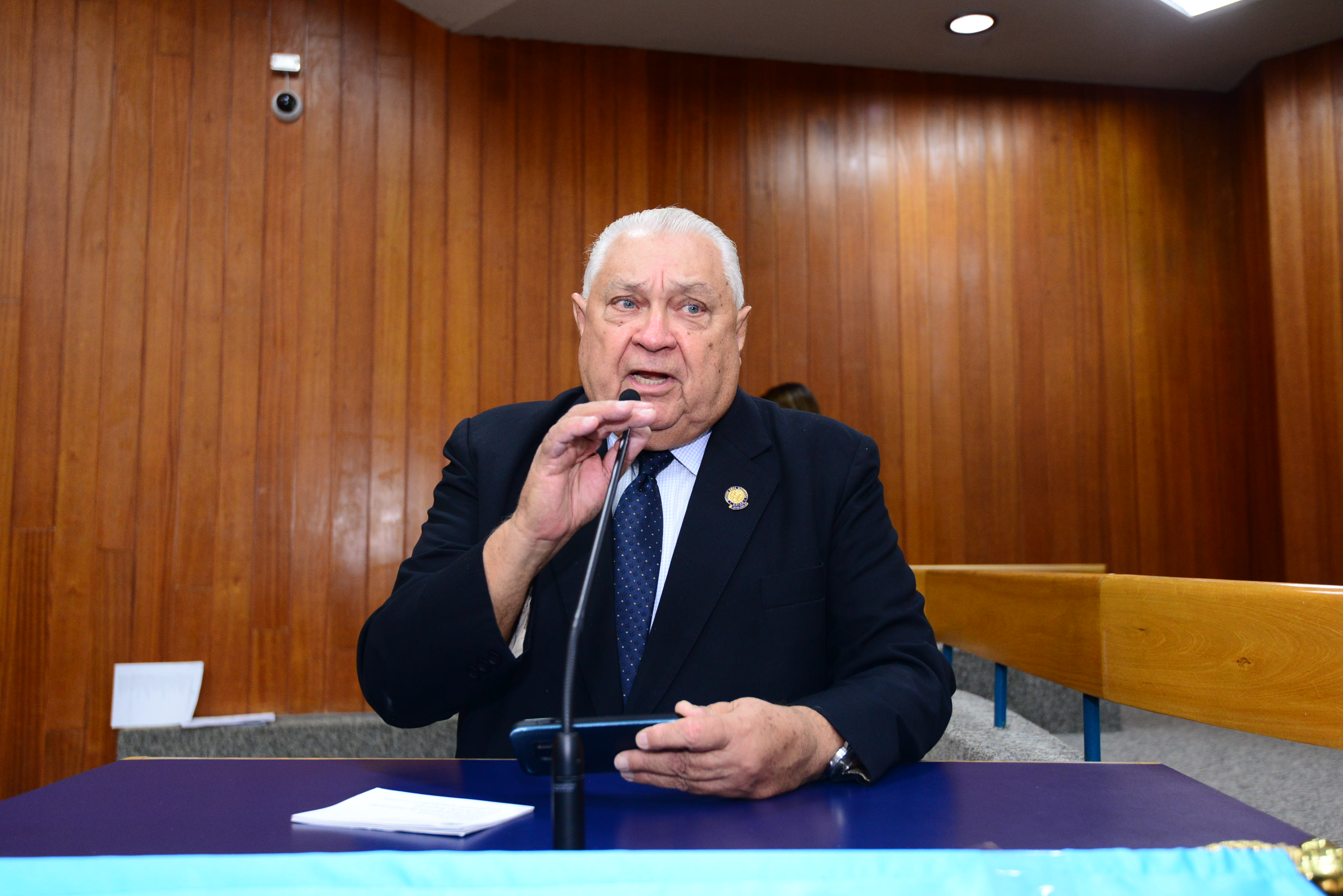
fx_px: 1306
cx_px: 672
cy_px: 448
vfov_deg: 37.9
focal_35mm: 35
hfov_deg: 54.4
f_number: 4.5
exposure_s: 1/60
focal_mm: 35
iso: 1600
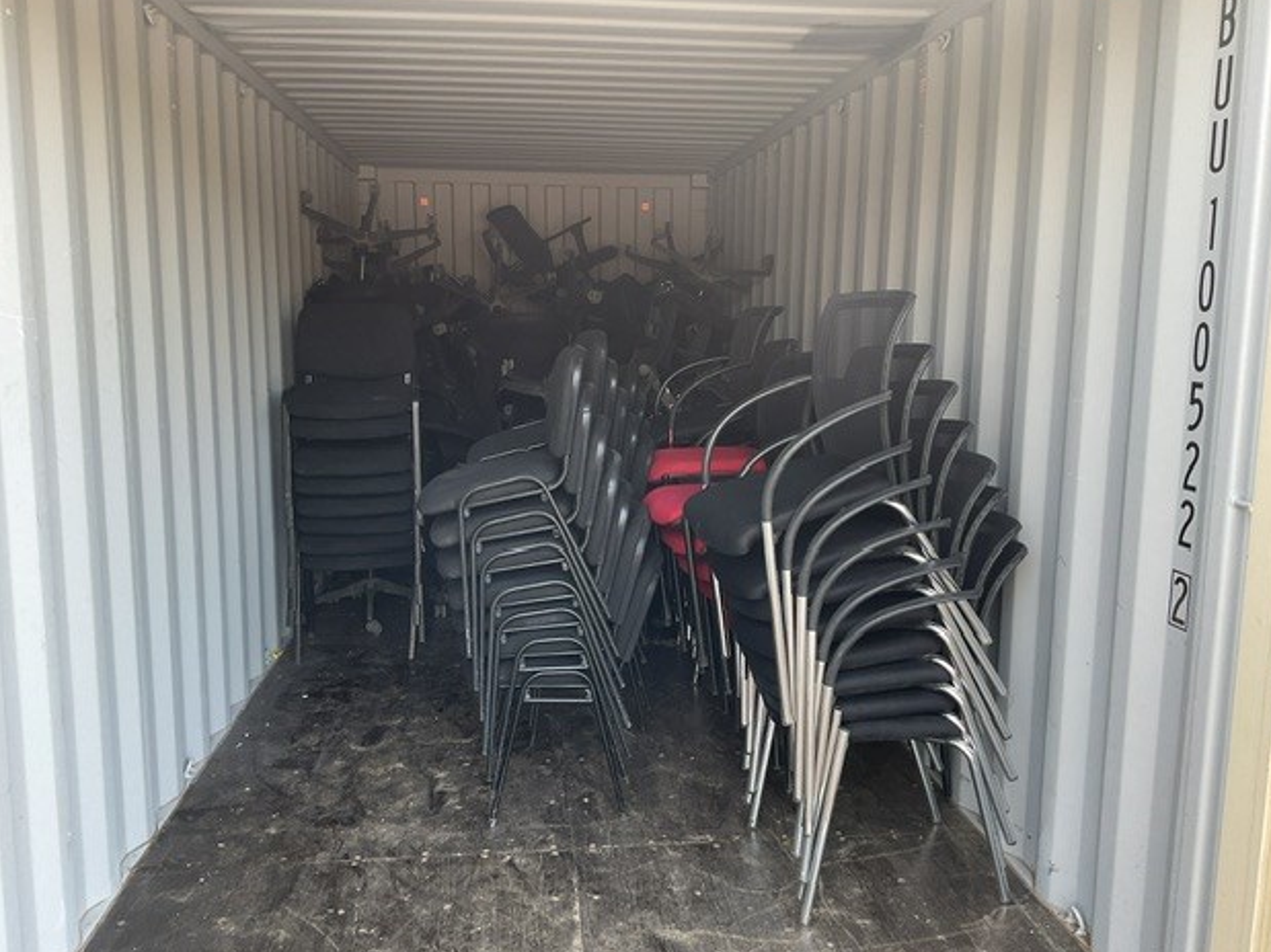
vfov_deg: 46.8
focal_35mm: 30
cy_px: 468
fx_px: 1101
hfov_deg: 60.0
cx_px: 641
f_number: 1.8
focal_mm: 3
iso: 64
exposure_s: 1/120
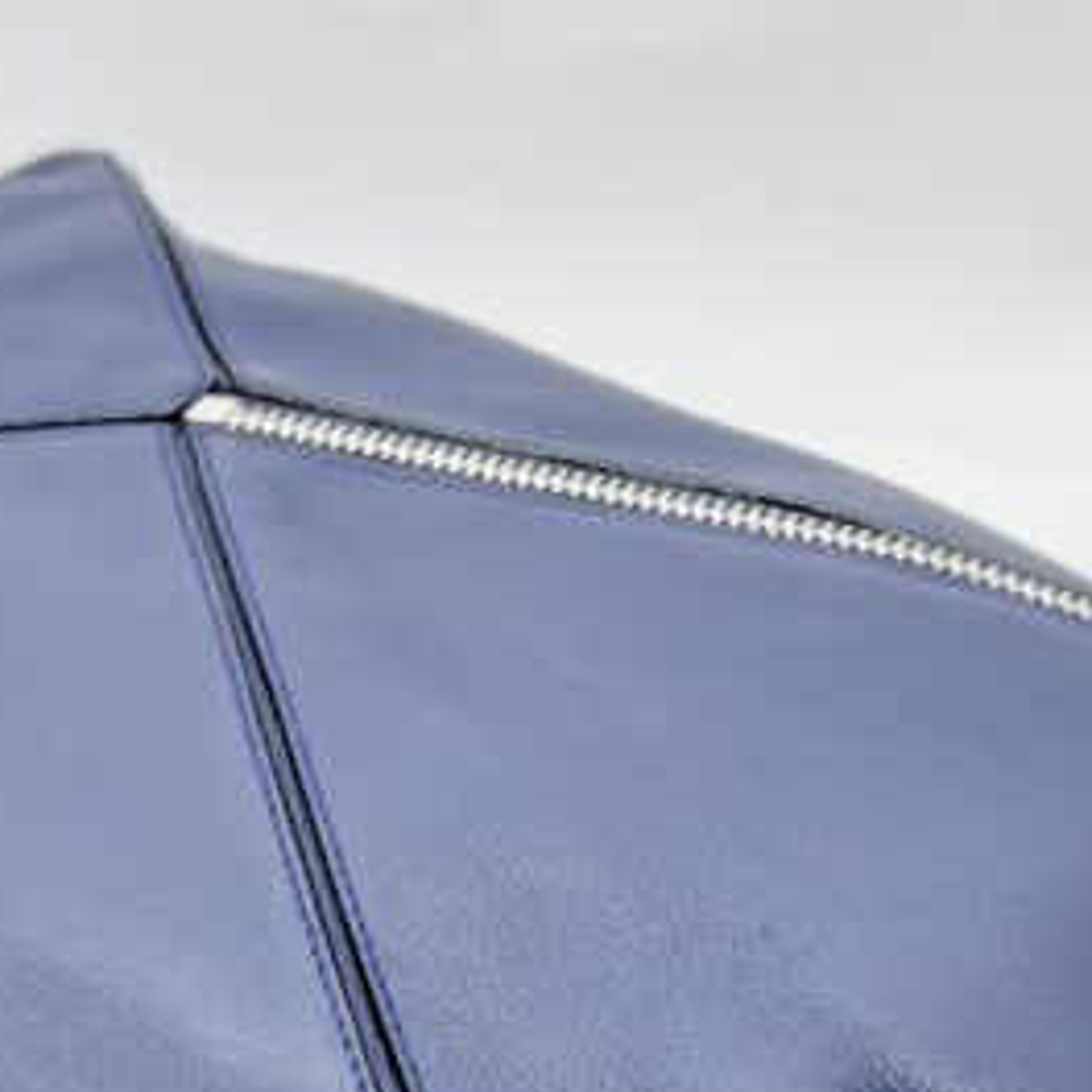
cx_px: 600
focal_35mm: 89
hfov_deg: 19.5
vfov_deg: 19.0
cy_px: 1088
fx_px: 3176
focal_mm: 5.7
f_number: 1.5
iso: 32
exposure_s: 1/100
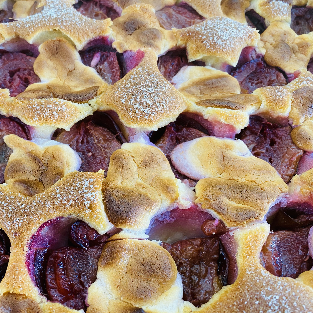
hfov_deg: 51.5
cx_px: 102
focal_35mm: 31
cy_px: 156
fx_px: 317
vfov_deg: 52.5
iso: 125
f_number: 1.8
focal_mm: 4.25
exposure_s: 1/67
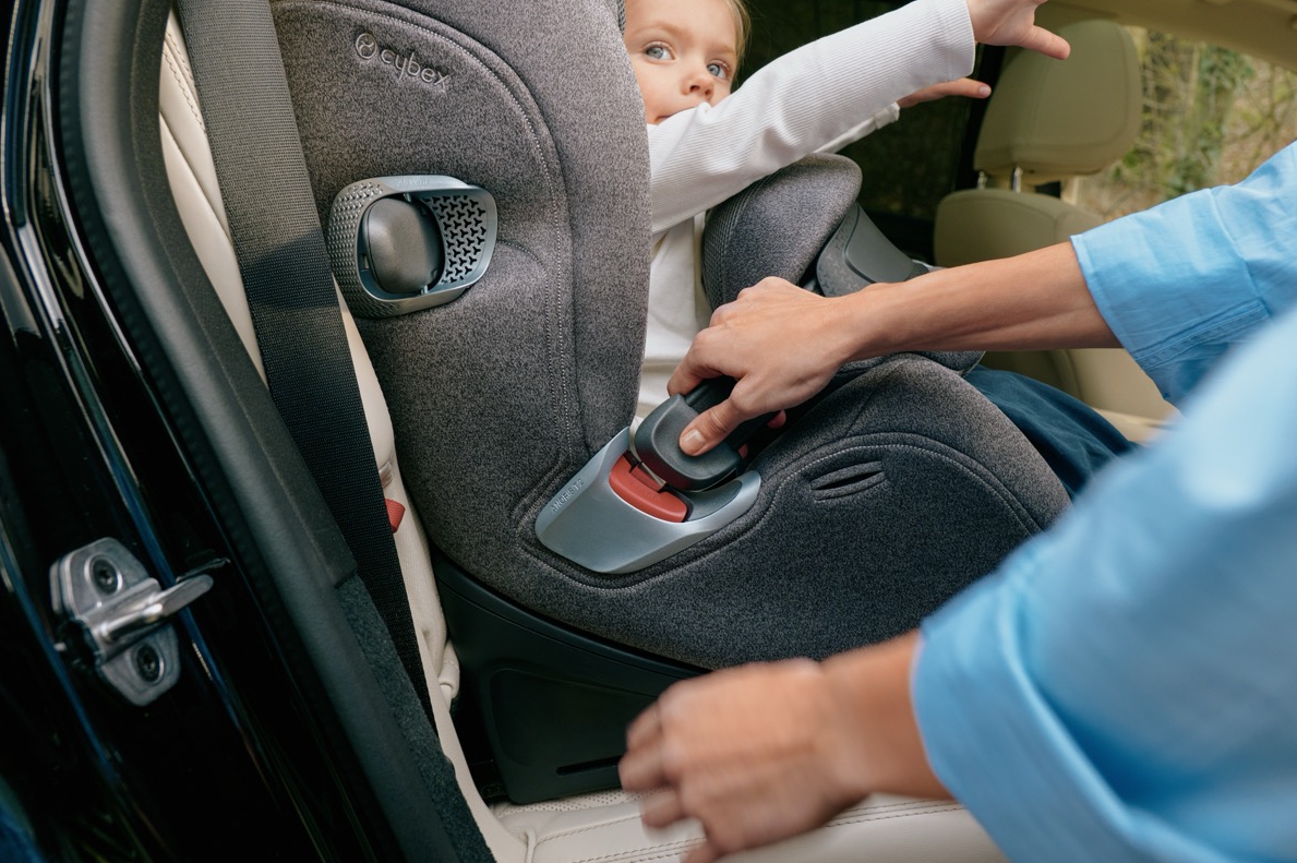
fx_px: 1008
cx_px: 632
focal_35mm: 28
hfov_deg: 65.5
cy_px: 420
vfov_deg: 46.3
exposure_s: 1/125
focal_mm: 26
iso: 320
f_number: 5.6
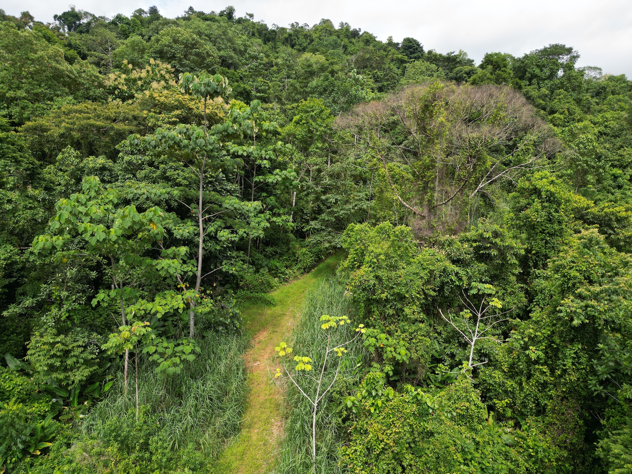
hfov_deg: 71.6
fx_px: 438
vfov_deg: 56.8
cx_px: 316
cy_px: 237
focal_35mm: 24
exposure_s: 1/1600
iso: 120
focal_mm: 6.72
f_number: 1.7
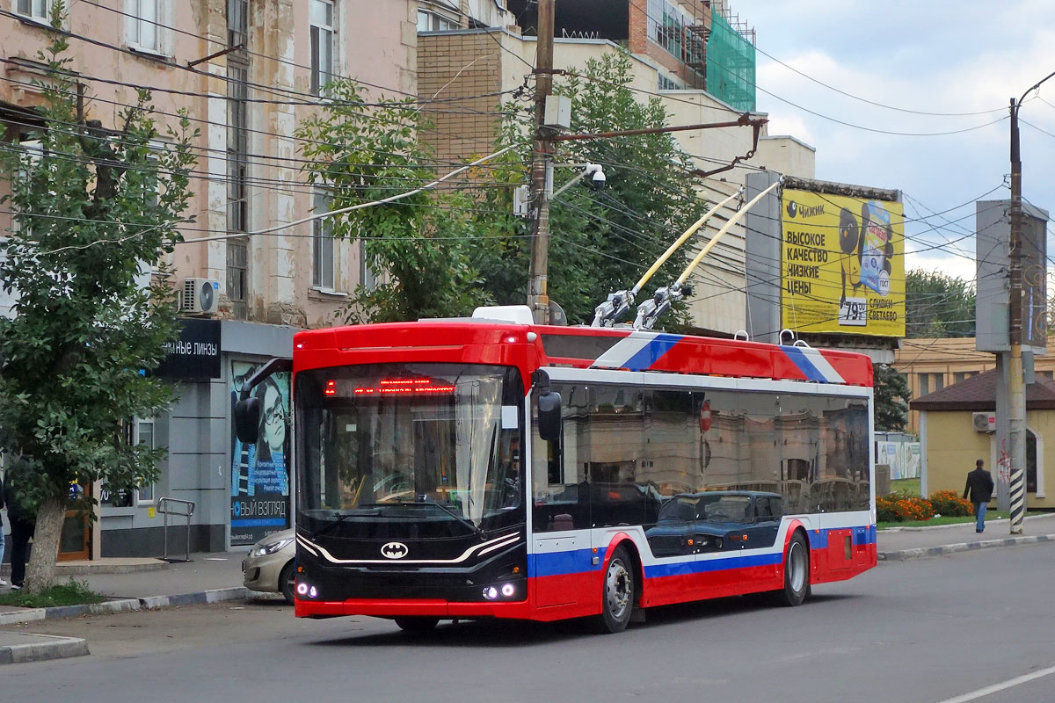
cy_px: 352
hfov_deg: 26.7
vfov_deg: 17.9
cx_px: 528
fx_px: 2227
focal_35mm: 76
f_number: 4
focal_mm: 28.18
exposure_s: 1/500
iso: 640
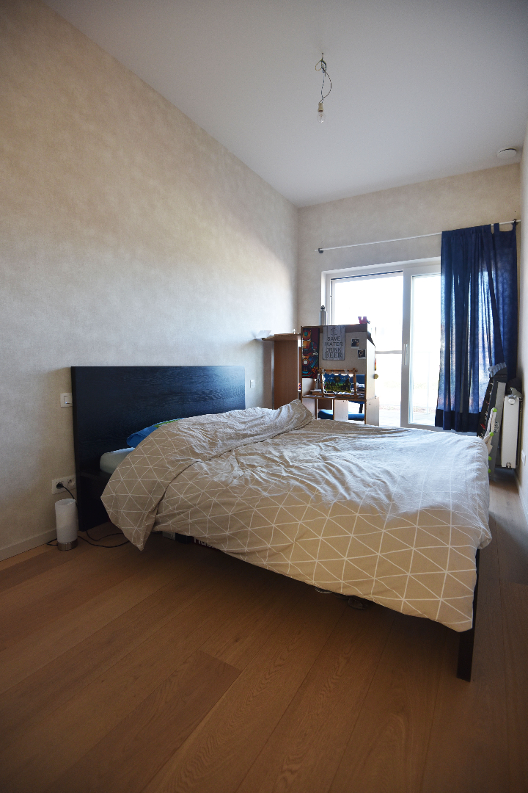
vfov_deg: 96.7
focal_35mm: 16
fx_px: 352
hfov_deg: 73.7
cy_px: 396
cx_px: 264
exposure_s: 1/60
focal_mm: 16
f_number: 4
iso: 400
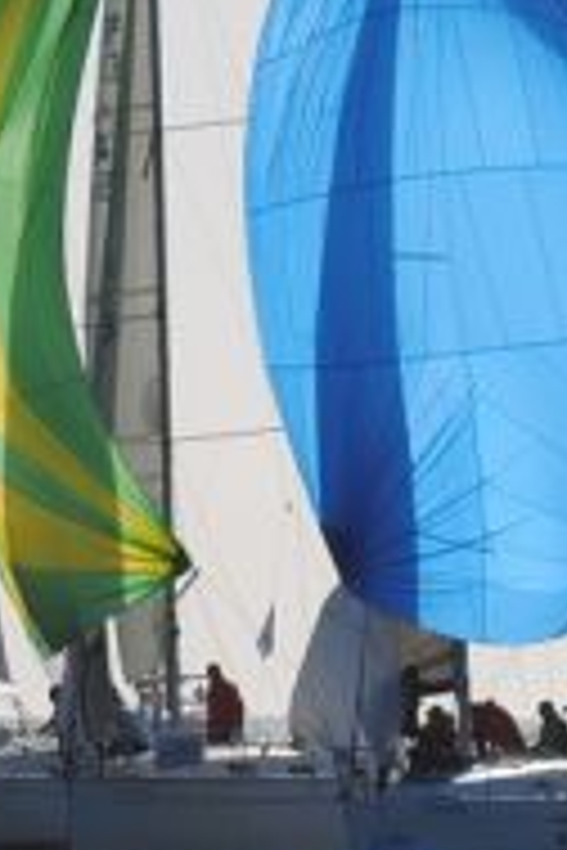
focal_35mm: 421
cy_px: 43
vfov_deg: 4.9
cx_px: -356
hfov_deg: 3.3
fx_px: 9945
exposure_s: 1/1000
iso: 100
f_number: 8
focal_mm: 66
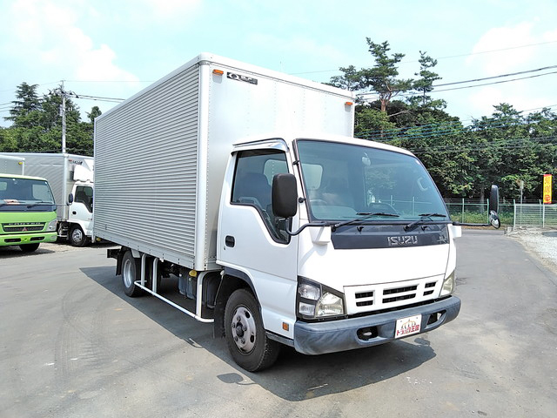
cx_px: 278
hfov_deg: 65.3
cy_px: 209
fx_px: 434
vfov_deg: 51.4
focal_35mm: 27
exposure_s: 1/735
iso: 60
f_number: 2.2
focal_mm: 3.46
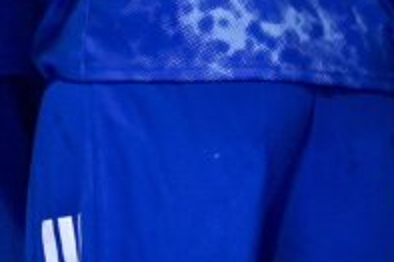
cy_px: -417
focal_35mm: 963
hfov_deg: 2.1
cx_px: 124
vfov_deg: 1.4
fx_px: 10530
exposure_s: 1/1000
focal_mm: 185
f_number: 2.8
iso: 2500
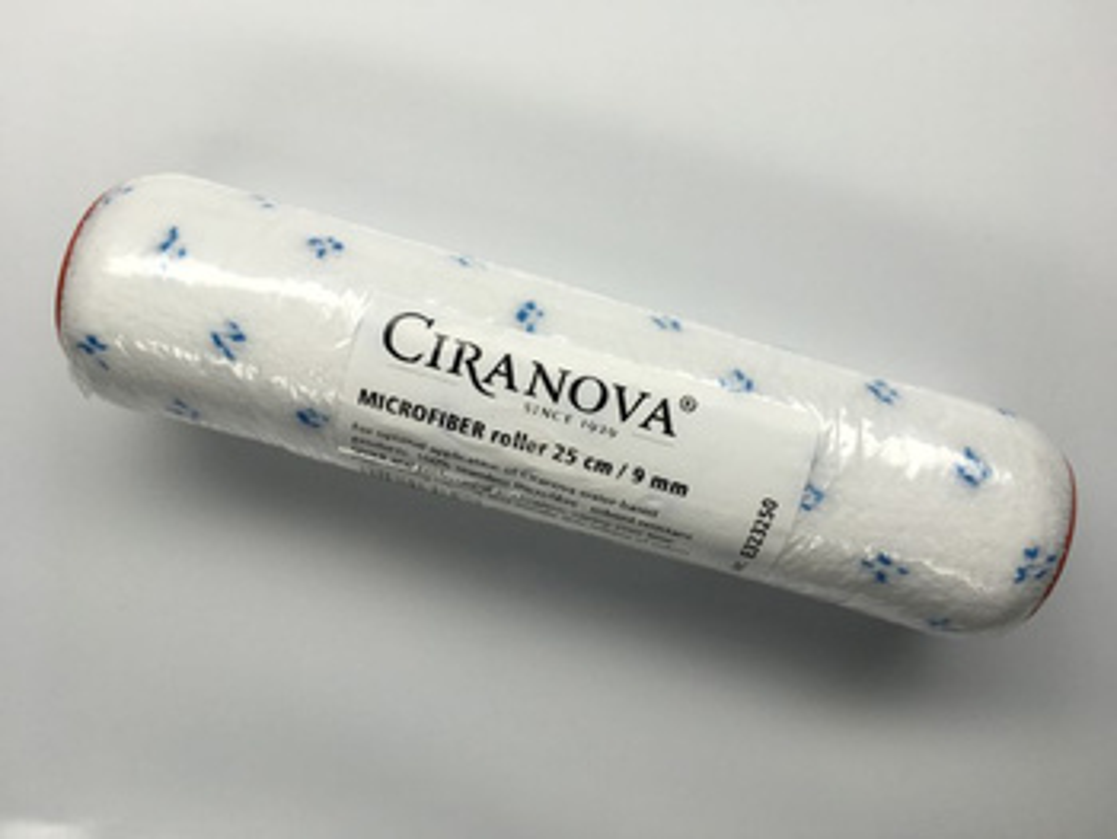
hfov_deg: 61.6
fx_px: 936
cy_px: 420
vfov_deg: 48.3
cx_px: 558
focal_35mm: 29
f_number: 2.2
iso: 32
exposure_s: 1/100
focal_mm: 4.15
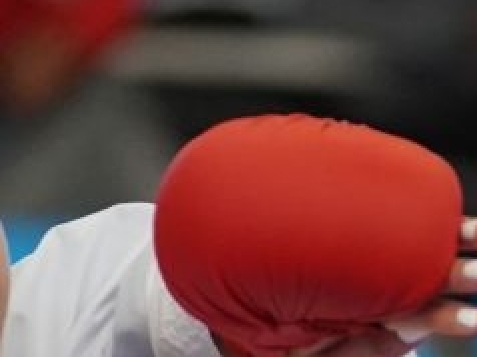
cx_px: 1034
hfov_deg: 2.0
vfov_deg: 1.5
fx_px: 13339
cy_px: 1097
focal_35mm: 969
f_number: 2.8
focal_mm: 133
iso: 2000
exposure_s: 1/1000
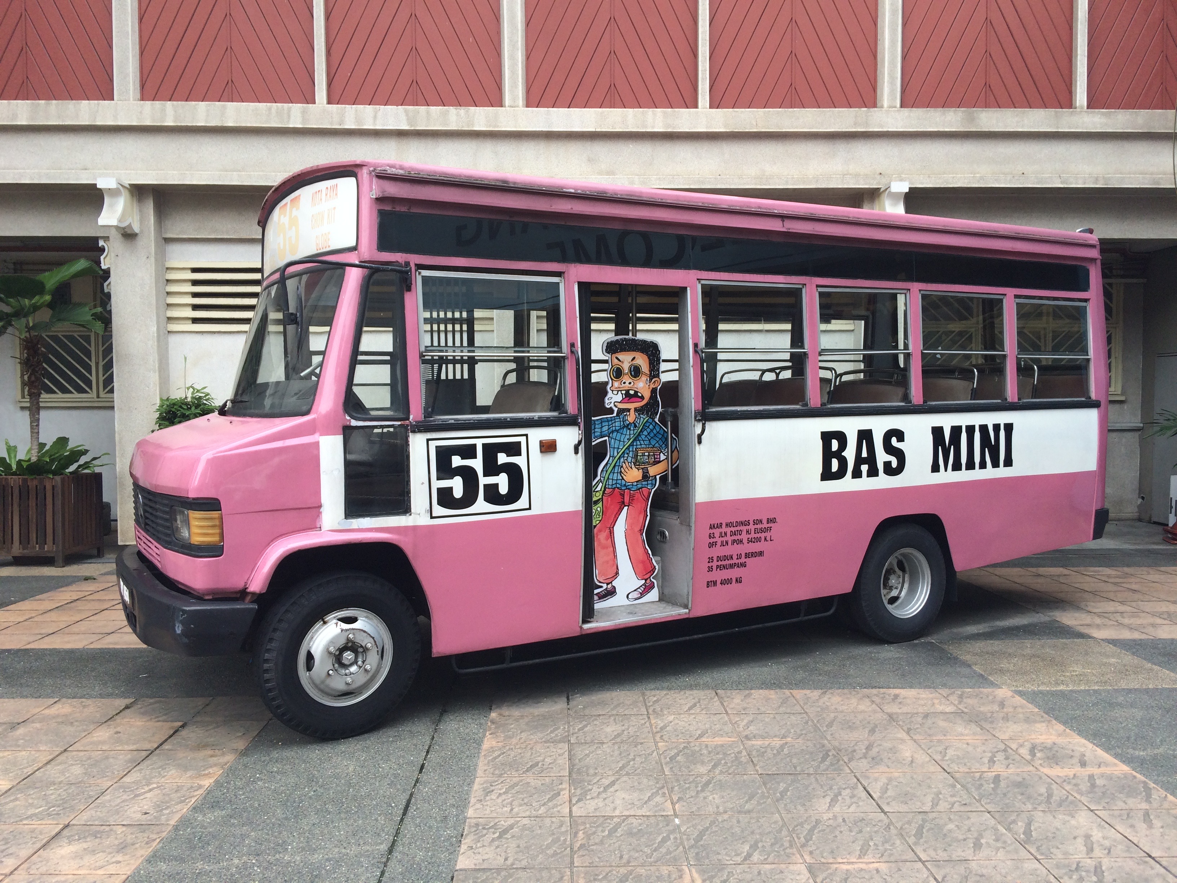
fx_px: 986
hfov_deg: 61.7
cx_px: 588
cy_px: 442
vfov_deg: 48.2
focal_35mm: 29
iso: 32
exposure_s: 1/488
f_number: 2.2
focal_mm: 4.15
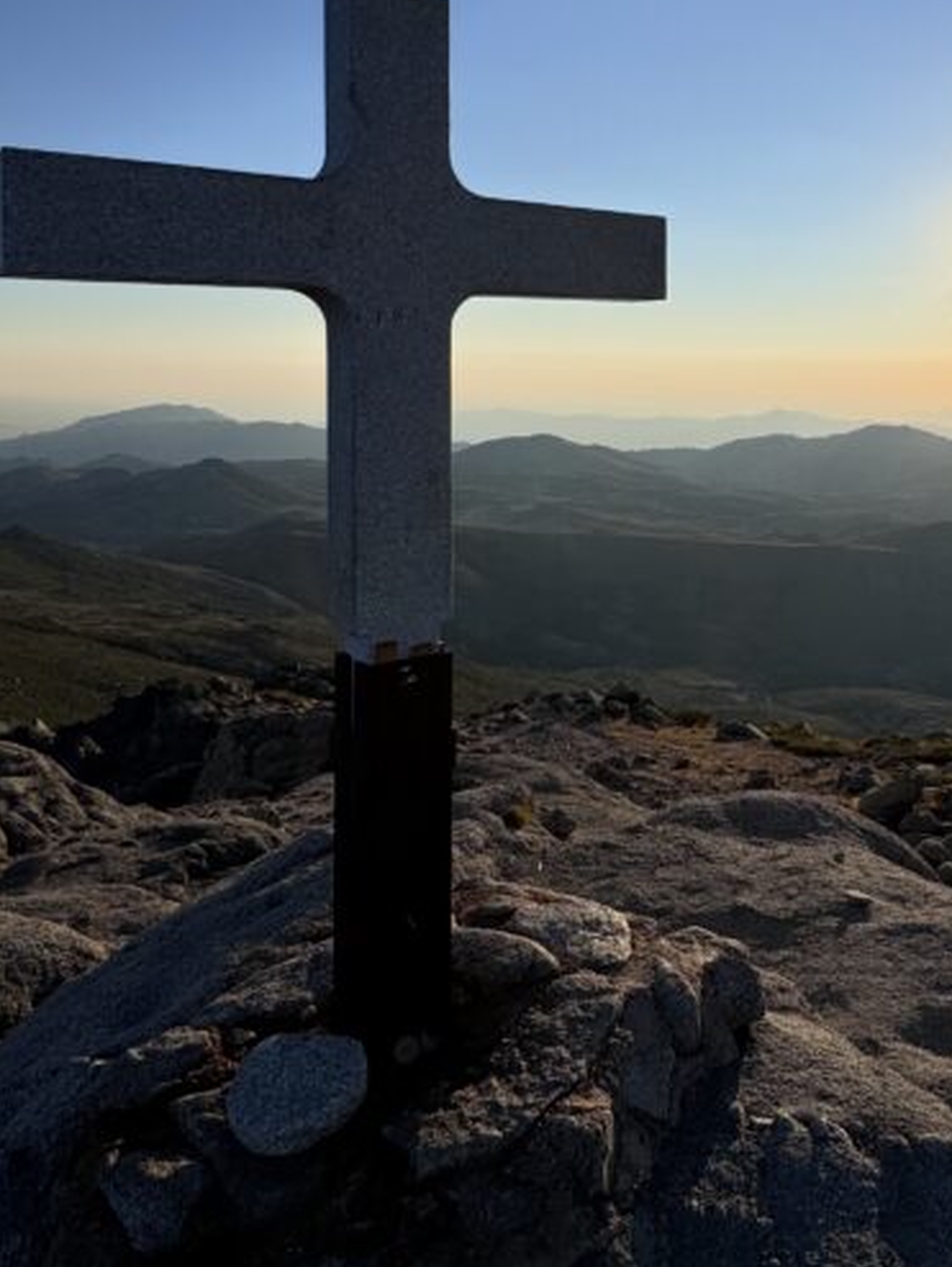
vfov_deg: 59.4
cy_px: 369
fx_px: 1062
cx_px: 778
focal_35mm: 29
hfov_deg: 45.5
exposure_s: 1/3390
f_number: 2.2
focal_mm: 2.22
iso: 50
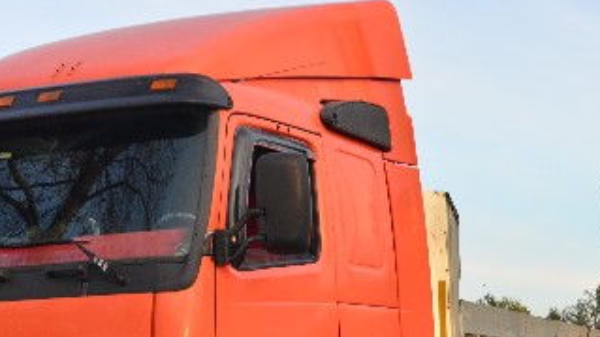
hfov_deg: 26.4
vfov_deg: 15.1
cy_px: 402
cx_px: 564
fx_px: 1224
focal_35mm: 77
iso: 320
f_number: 4
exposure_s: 1/640
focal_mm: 35
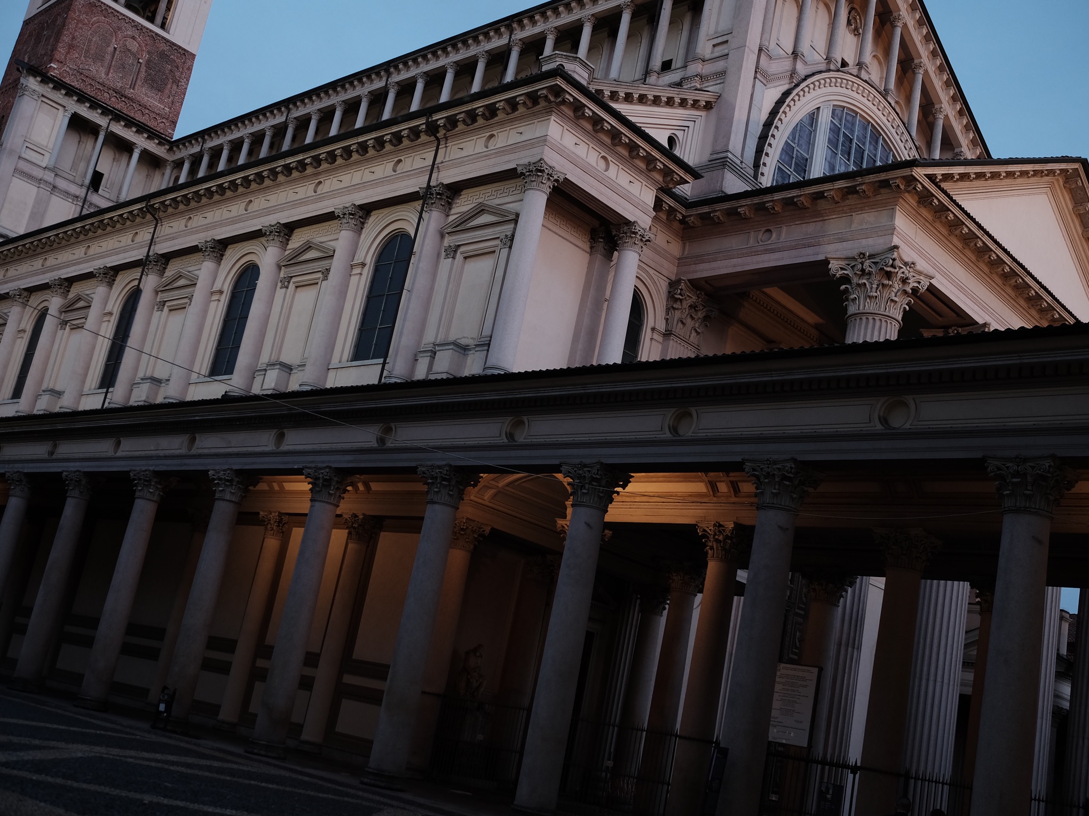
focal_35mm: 38
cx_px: 547
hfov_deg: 49.0
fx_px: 1195
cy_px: 407
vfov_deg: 37.7
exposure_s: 1/60
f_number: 2.2
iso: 640
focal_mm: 23
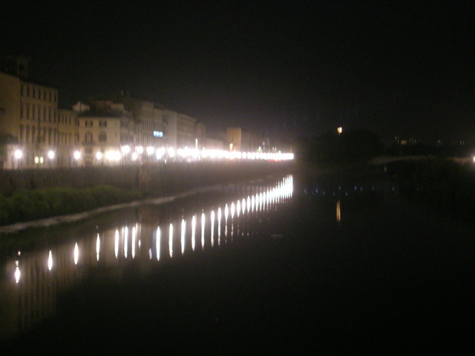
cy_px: 178
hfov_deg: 25.3
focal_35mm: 77
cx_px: 238
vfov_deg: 19.1
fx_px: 1057
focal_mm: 11.7
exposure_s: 1
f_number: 4
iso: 200
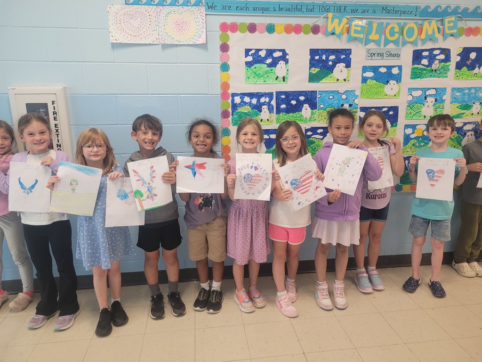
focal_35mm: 26
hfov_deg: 67.3
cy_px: 181
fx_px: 362
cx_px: 241
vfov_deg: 53.1
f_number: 1.8
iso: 200
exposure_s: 1/40
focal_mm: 5.4
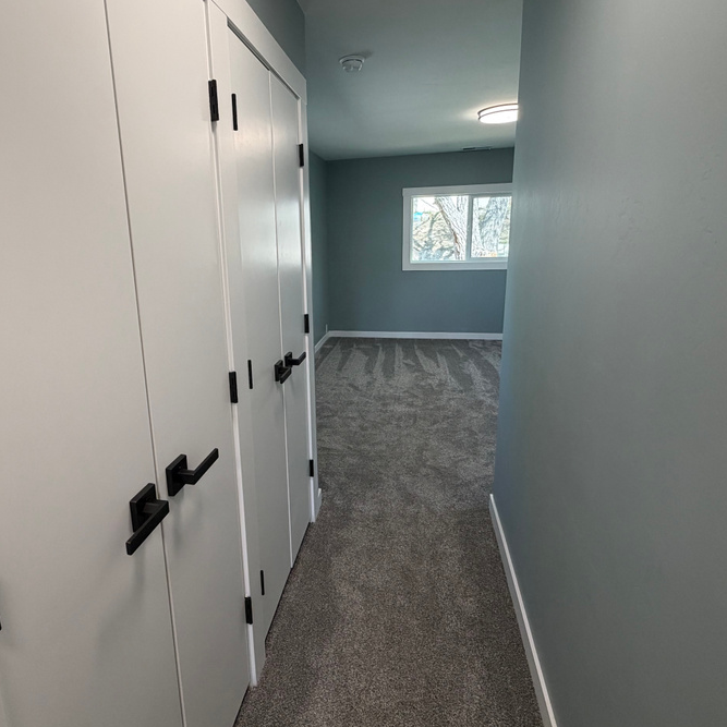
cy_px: 330
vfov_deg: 77.5
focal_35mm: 19
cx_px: 312
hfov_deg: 77.2
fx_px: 451
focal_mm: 2.22
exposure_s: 1/120
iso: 160
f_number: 2.2
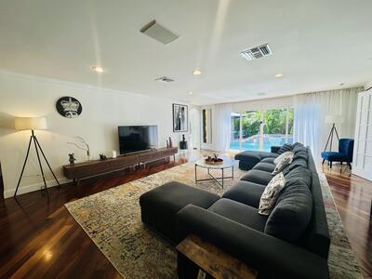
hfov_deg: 102.1
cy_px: 140
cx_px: 186
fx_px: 150
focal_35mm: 14
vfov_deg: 85.7
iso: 40
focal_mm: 2.22
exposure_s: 1/142
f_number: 2.2
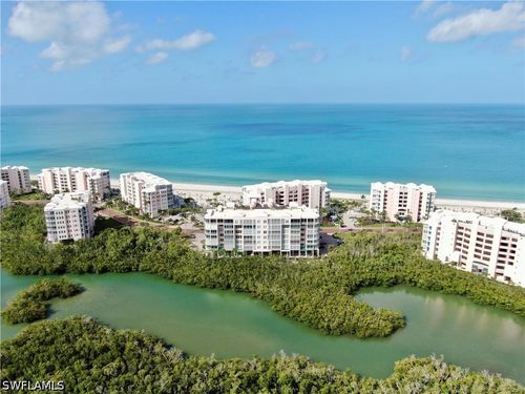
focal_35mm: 24
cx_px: 262
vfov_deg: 56.8
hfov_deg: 71.6
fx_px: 364
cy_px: 197
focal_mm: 4.39
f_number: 2.8
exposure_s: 1/1250
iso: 100
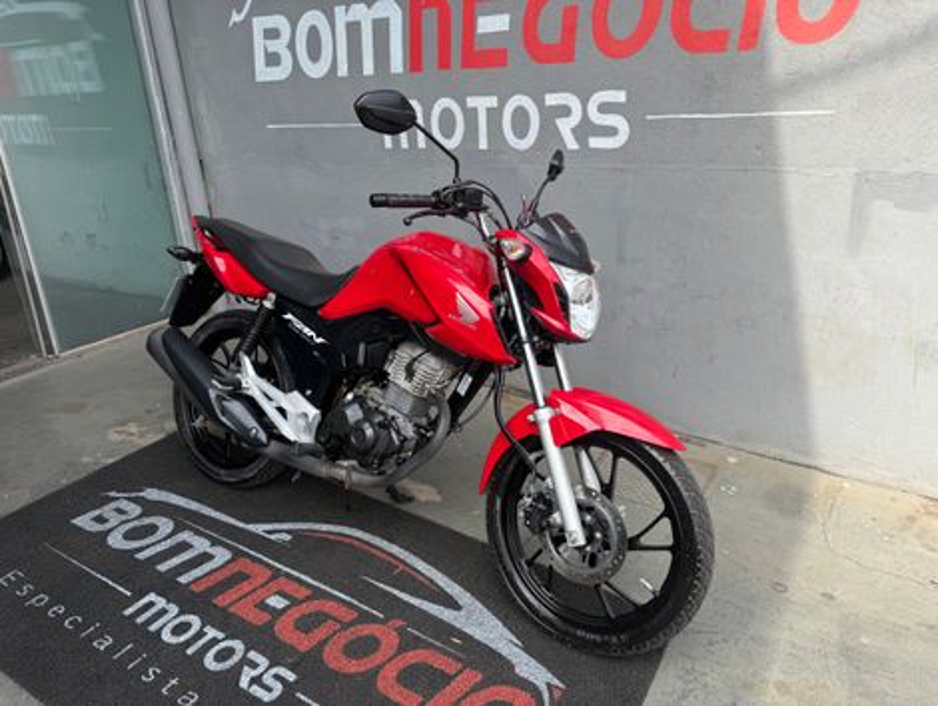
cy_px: 353
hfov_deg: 71.5
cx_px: 469
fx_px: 651
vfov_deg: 56.9
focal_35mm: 24
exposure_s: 1/1032
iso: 80
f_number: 1.78
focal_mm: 6.76
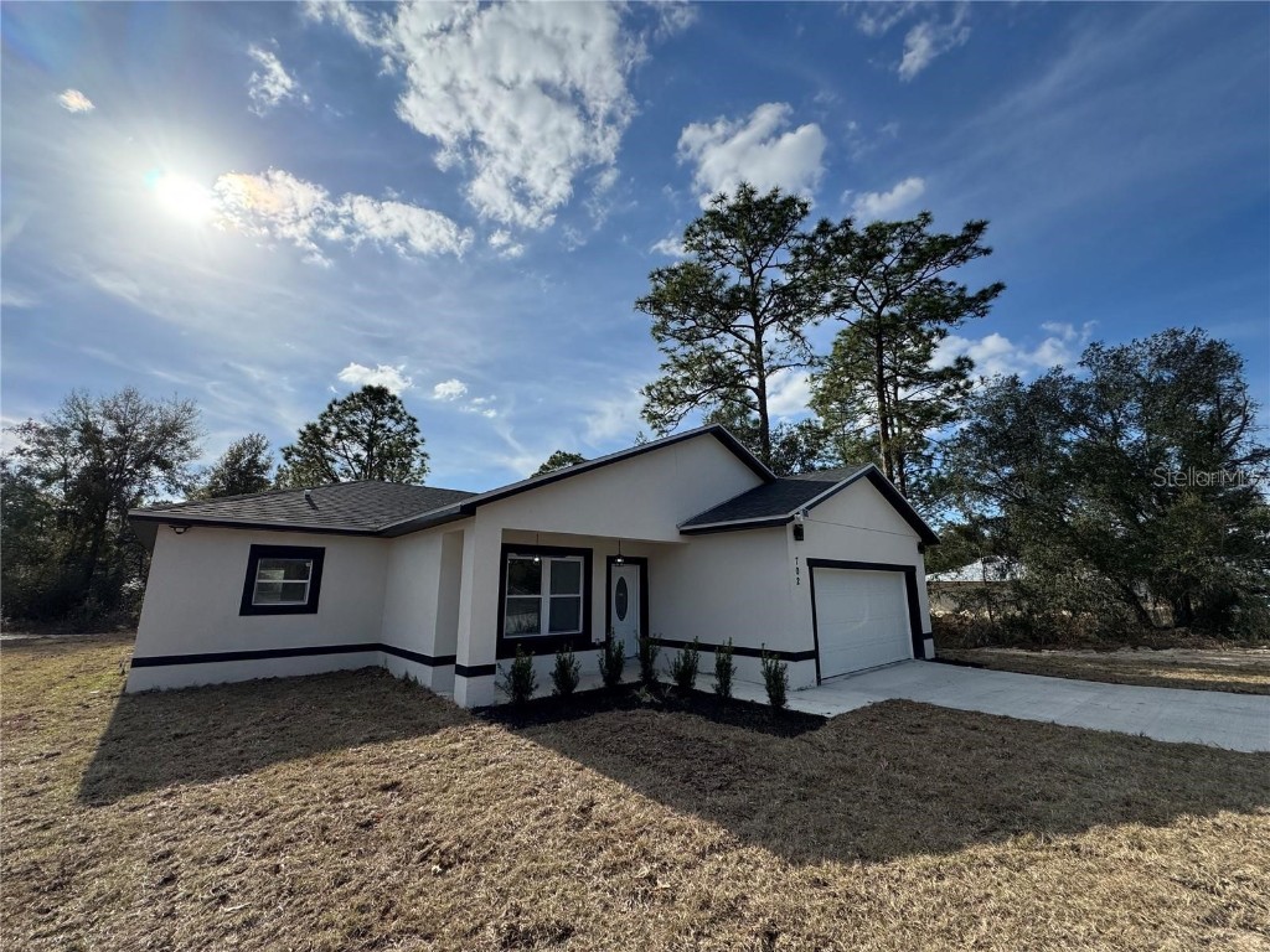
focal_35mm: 14
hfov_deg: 102.1
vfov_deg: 85.7
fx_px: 514
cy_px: 476
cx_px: 635
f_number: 2.2
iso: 50
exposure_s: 1/3390
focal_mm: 2.22
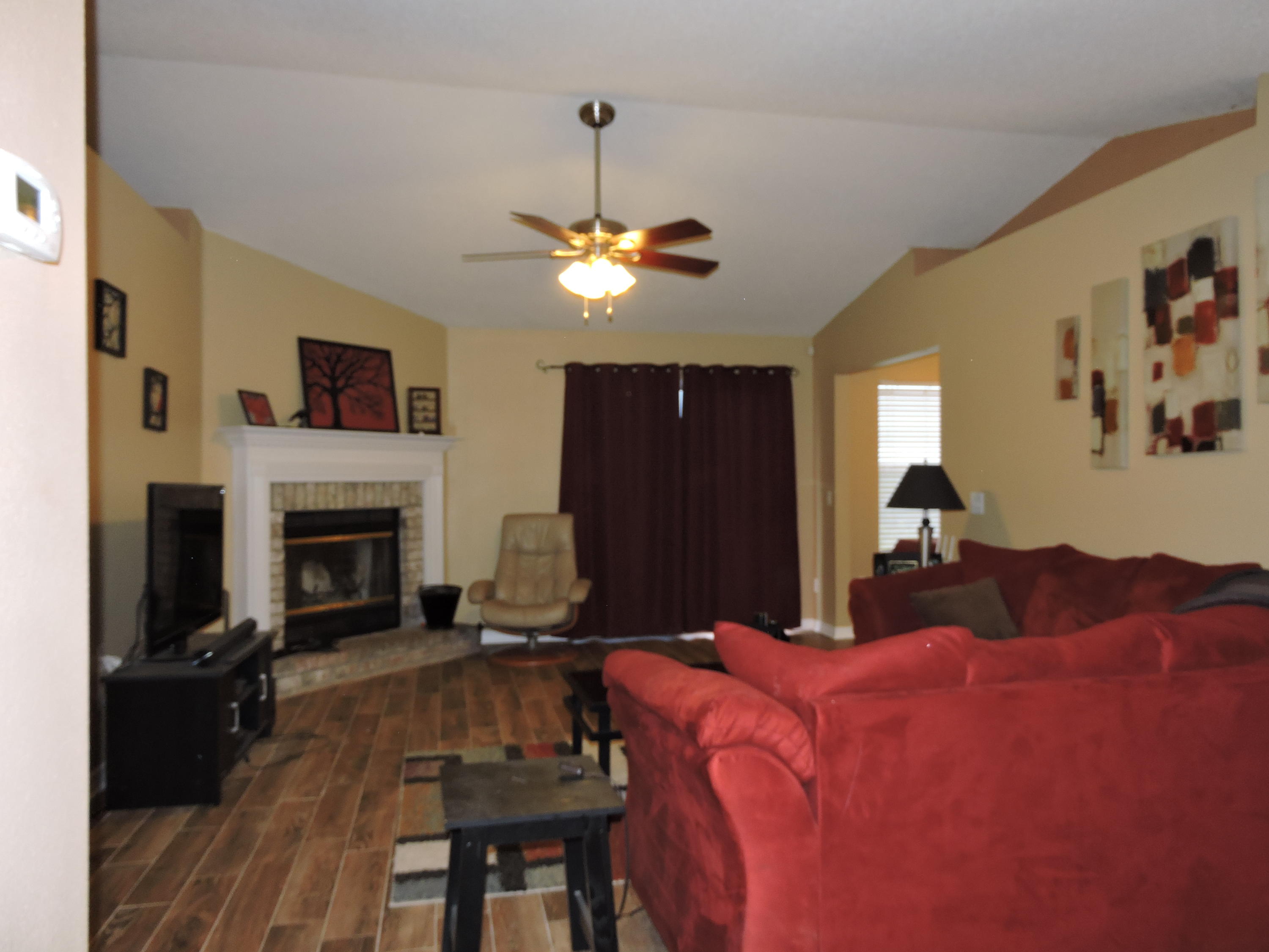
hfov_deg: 71.6
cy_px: 476
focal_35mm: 24
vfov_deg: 56.8
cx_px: 634
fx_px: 880
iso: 200
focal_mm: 4.3
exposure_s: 1/30
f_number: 3.3
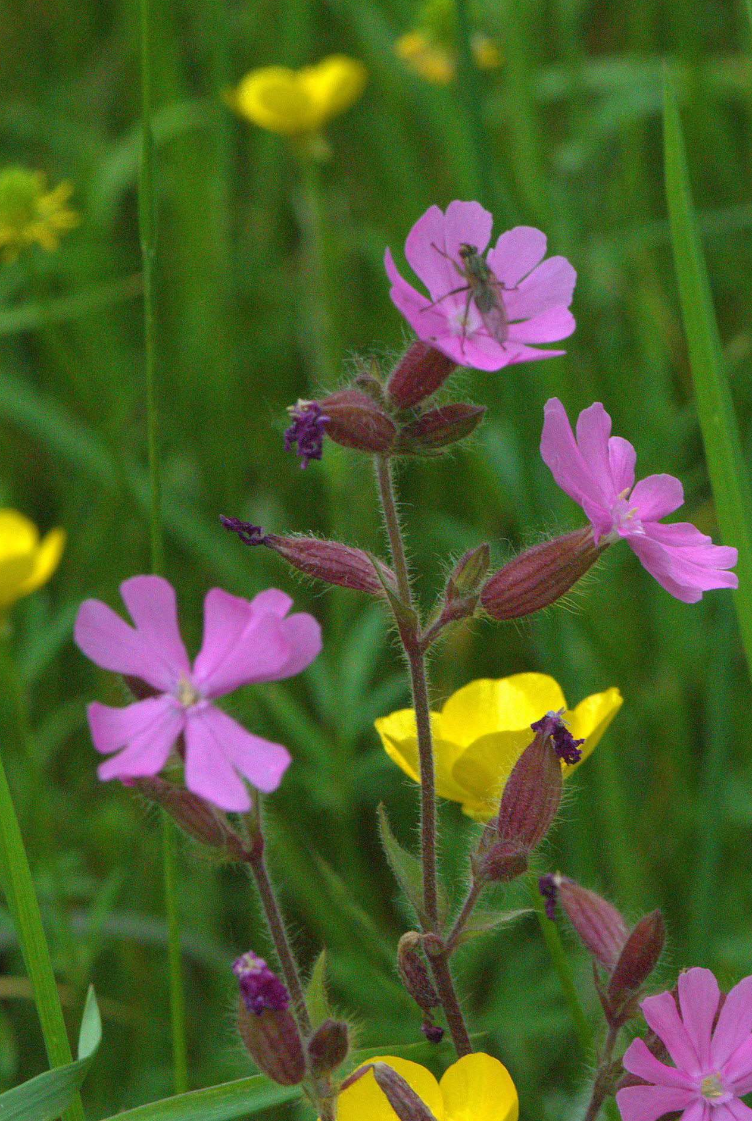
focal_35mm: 201
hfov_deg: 6.9
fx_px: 6262
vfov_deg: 10.2
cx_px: 423
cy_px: 610
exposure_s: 1/60
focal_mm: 105
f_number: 16
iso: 640
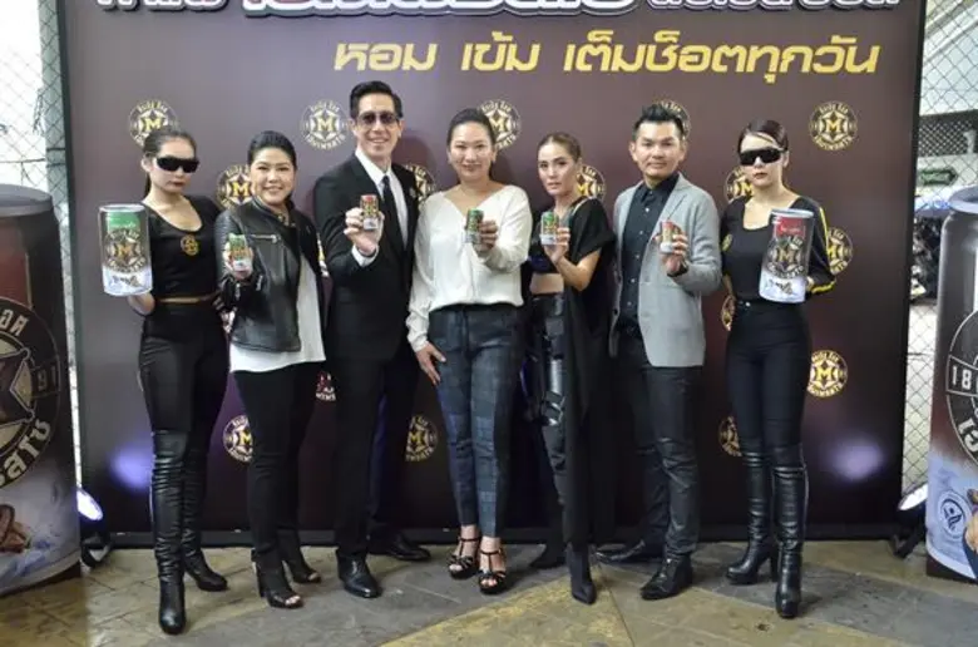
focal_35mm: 34
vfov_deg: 38.2
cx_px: 489
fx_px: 935
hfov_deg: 55.2
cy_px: 324
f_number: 6.3
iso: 1600
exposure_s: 1/320
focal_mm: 23
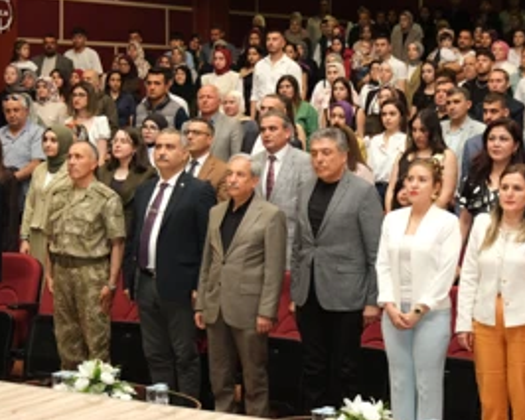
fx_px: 1352
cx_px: 255
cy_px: 176
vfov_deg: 17.7
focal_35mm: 87
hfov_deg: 22.0
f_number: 2.8
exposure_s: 1/200
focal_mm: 37.6
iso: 2000
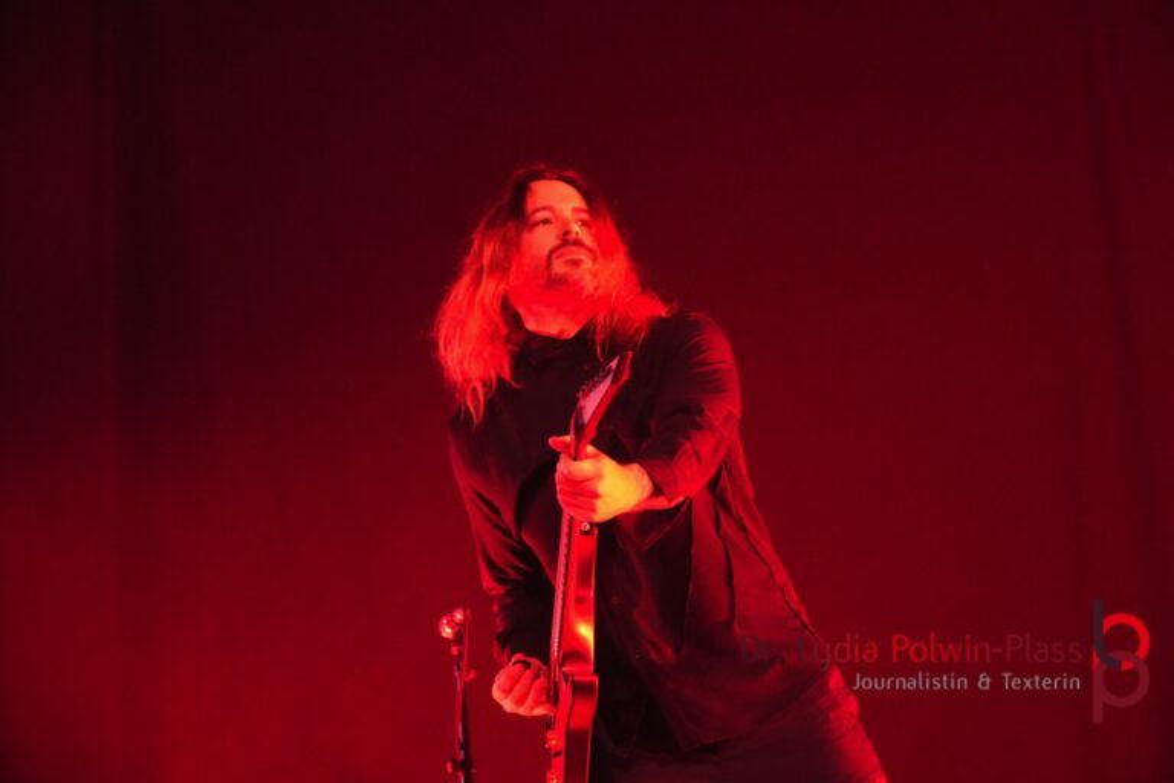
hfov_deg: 23.4
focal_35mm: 87
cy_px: 392
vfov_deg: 15.7
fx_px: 2837
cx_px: 587
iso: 6400
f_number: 4.5
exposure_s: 1/50
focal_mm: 58
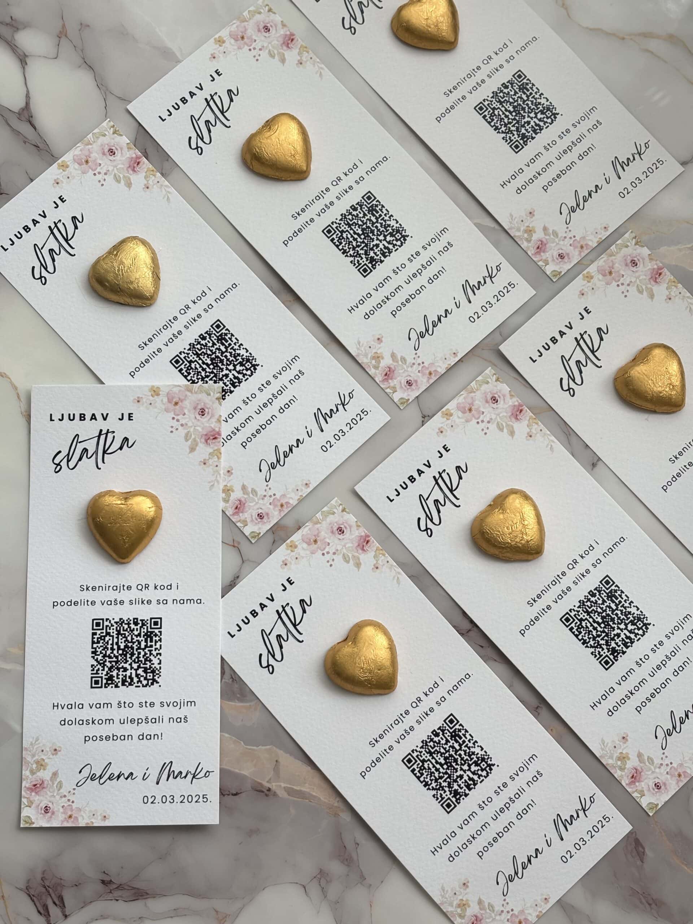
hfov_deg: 28.0
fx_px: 1388
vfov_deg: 36.8
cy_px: 462
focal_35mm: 52
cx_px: 346
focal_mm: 5.96
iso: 32
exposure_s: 1/170
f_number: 1.6
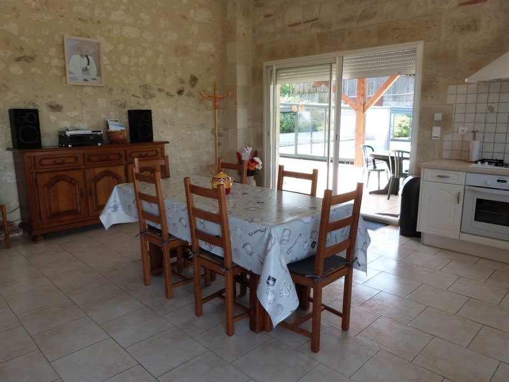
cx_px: 254
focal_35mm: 25
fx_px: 368
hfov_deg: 69.4
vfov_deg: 54.9
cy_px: 191
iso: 100
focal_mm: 4.5
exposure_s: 1/100
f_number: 2.8
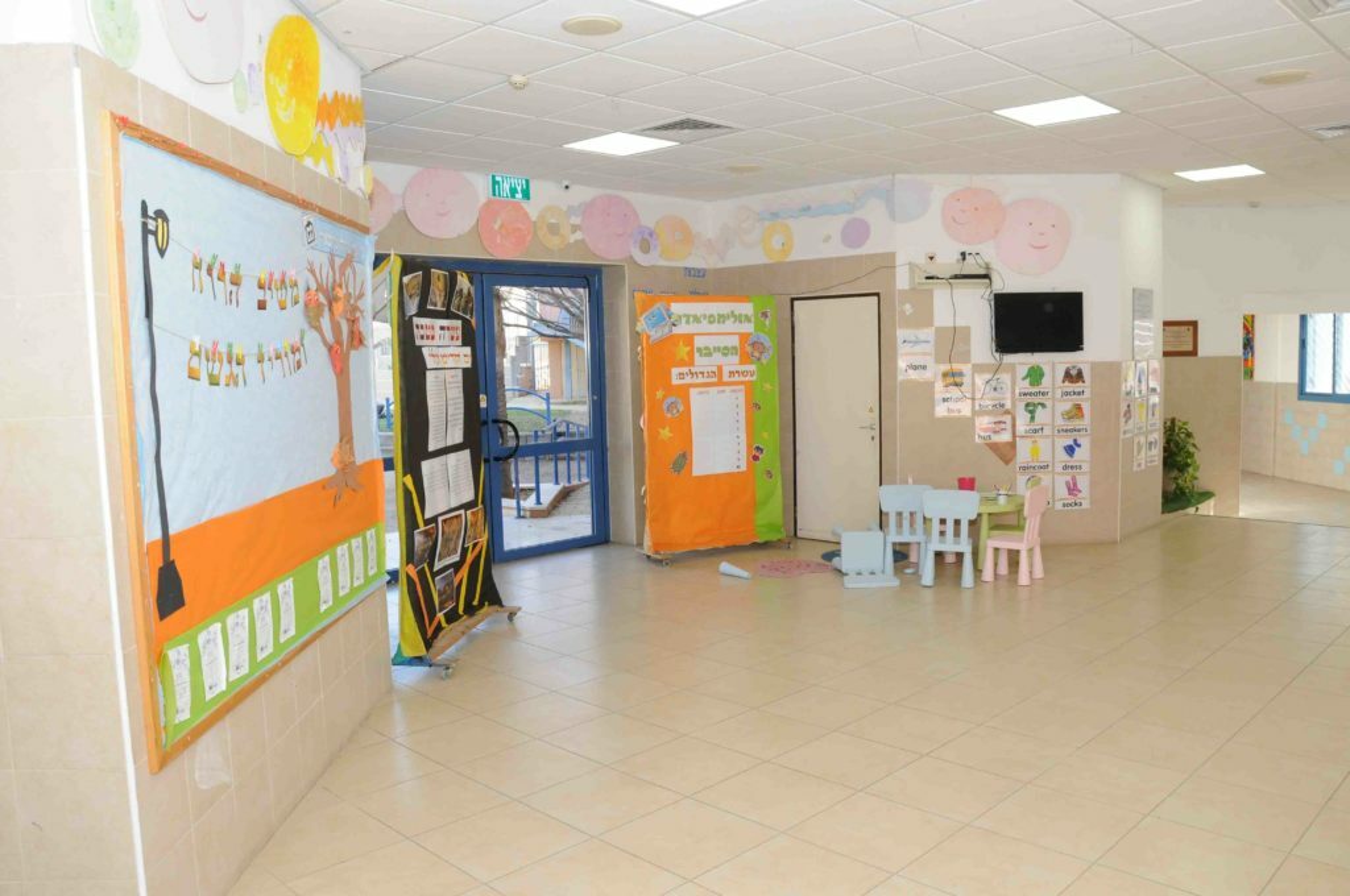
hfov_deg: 67.4
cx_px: 675
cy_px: 448
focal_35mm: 27
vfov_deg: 47.8
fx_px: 1011
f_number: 7.1
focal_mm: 18
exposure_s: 1/100
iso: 800
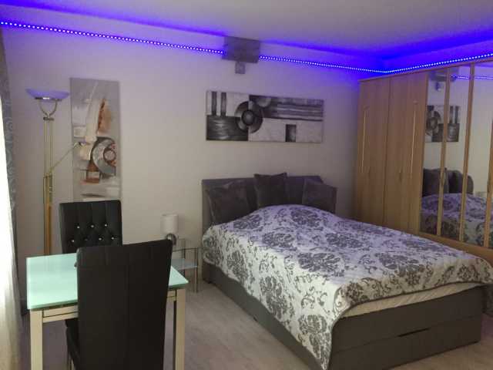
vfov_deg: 48.2
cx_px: 246
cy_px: 185
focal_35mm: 29
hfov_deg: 61.7
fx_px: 413
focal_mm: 4.15
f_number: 2.2
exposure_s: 1/17
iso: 250
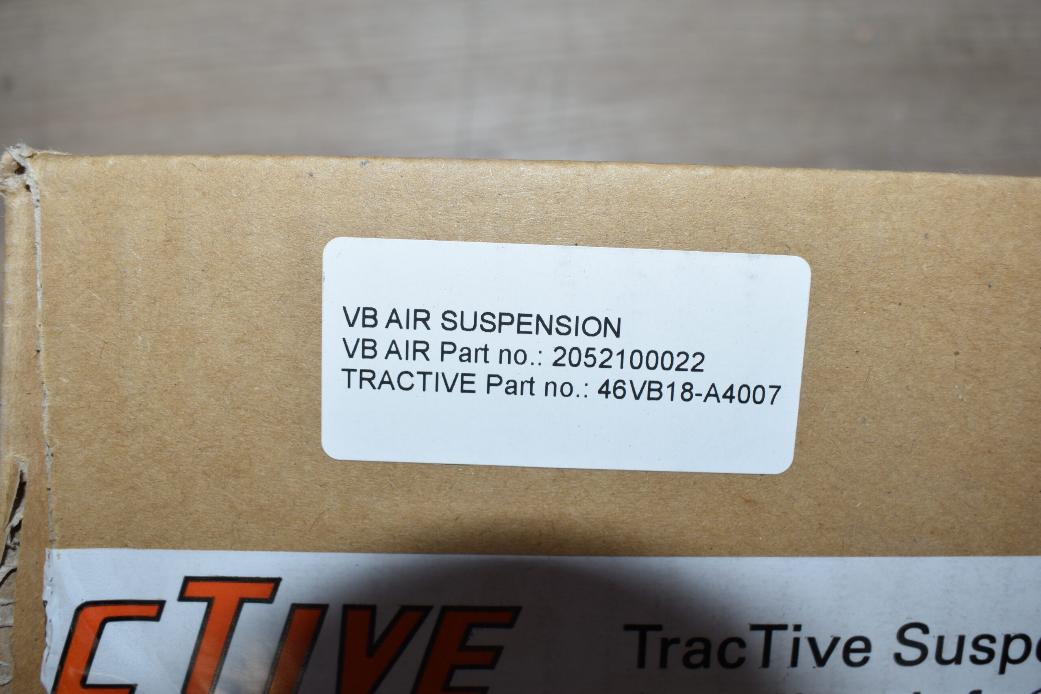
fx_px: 954
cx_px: 520
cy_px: 347
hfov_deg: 57.2
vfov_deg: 40.0
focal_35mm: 33
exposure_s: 1/30
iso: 200
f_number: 5.6
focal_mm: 22
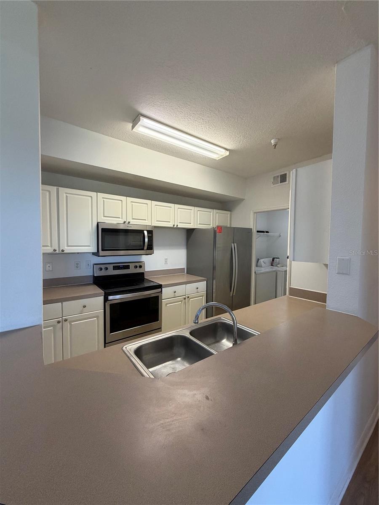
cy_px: 252
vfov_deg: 102.1
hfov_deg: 85.7
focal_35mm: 14
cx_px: 190
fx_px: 204
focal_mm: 2.22
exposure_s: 1/120
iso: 250
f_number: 2.2
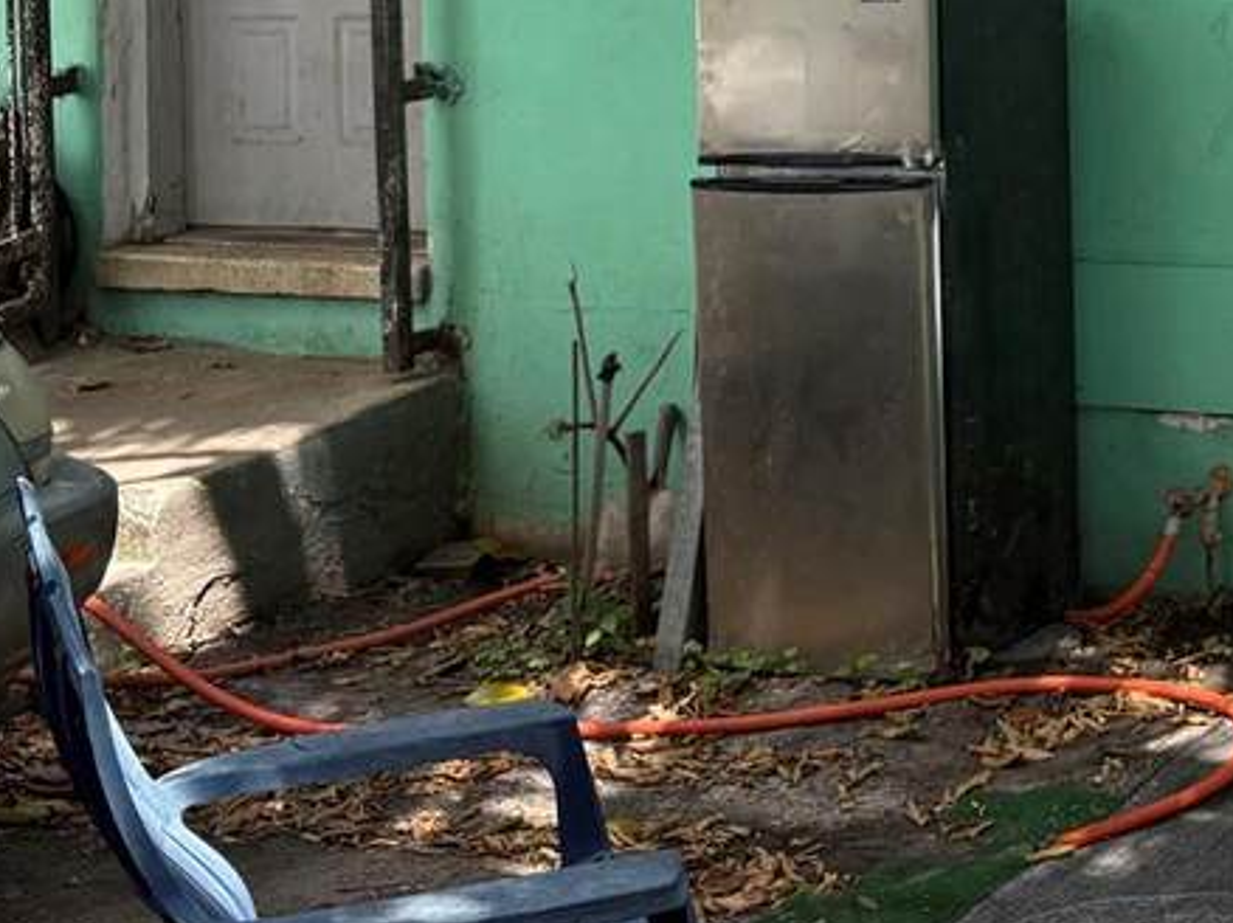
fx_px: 2706
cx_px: 1424
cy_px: -276
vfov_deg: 18.1
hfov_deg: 23.7
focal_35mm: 76
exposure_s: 1/527
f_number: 1.6
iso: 64
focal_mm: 5.96
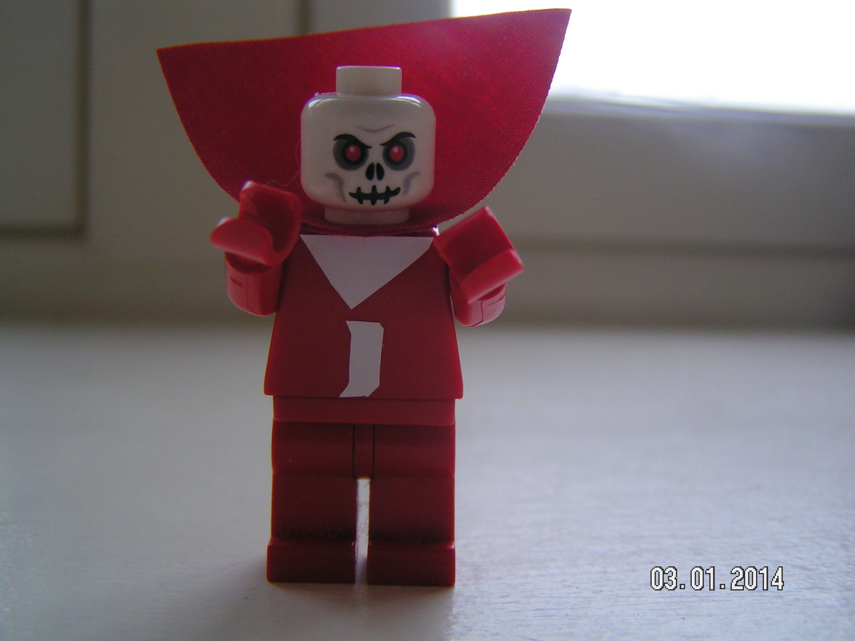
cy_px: 320
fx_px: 939
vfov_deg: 37.7
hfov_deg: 49.0
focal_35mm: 38
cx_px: 428
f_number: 2.8
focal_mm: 5.8
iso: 125
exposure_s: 1/50
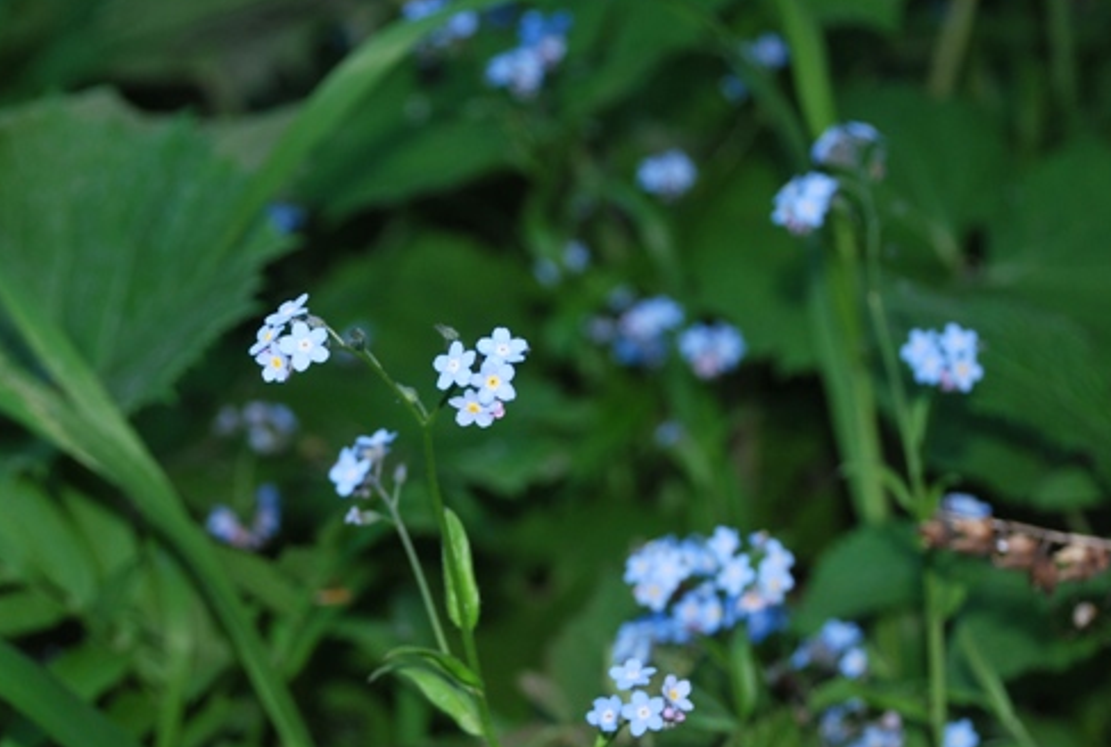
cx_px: 462
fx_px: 3527
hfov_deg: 17.9
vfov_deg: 12.1
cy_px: 419
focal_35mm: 114
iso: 200
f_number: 5.3
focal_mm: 58
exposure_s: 1/60
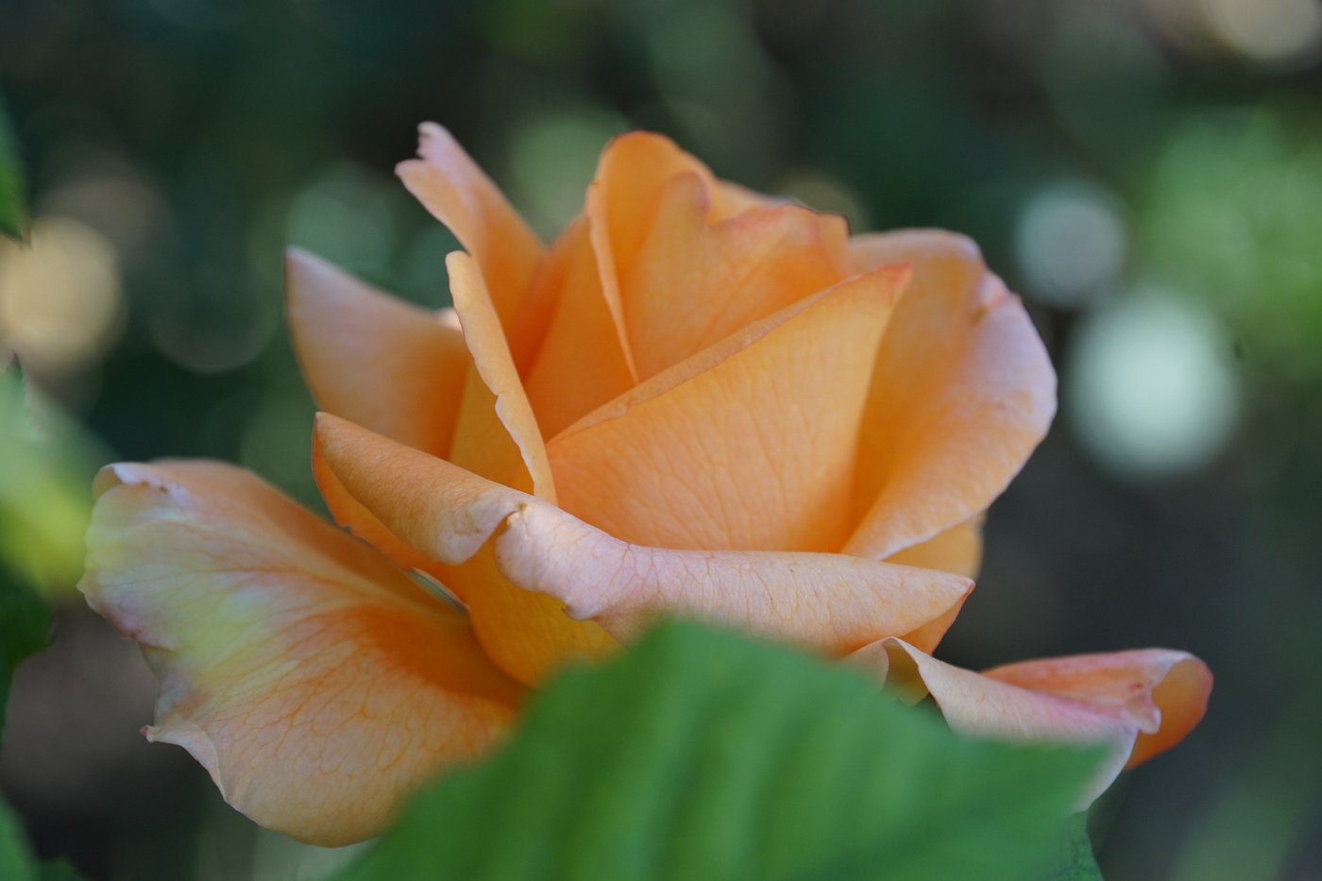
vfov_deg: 6.8
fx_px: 7435
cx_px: 661
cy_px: 440
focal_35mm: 202
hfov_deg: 10.2
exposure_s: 1/250
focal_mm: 135
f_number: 5.6
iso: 320
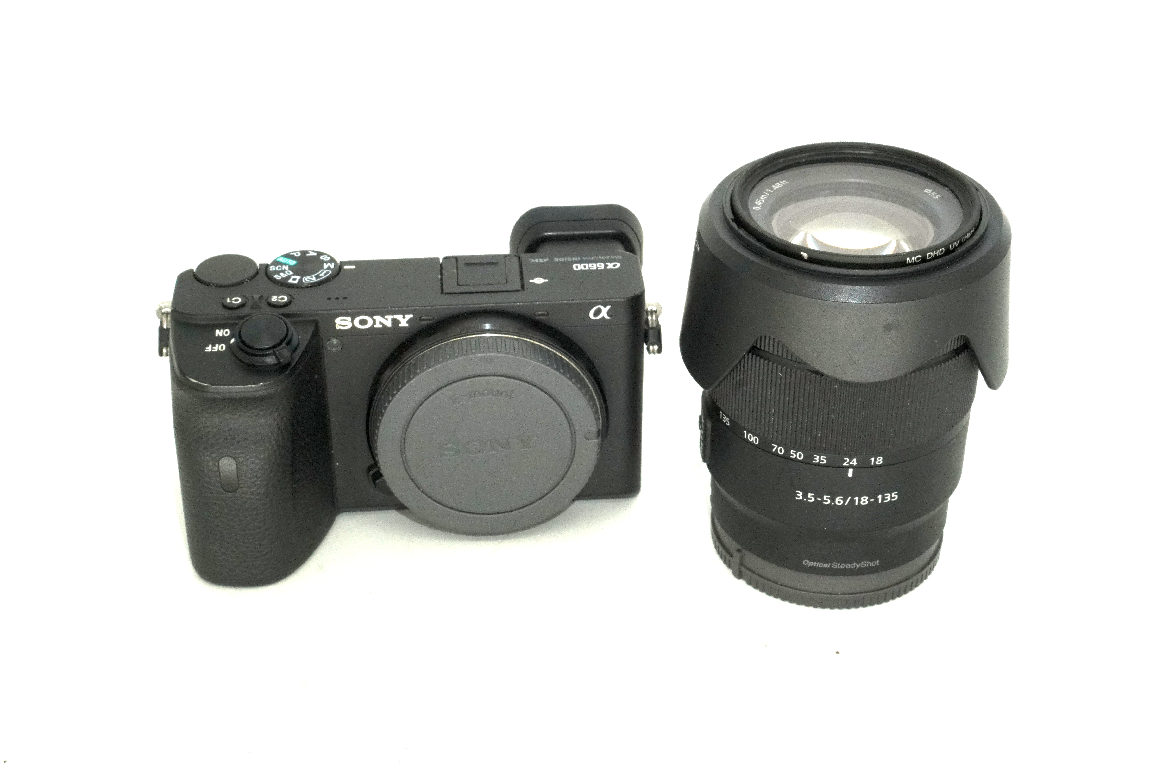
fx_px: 1696
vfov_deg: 25.8
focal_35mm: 52
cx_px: 582
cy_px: 388
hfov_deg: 37.9
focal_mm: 35
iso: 1600
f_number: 18
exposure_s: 1/160
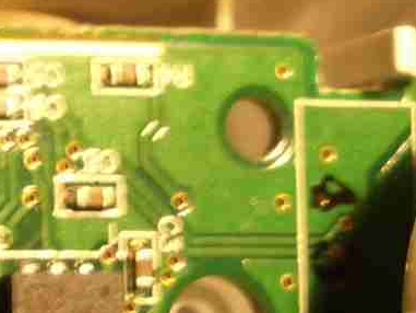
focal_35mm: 188
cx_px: -109
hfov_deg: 10.3
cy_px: 345
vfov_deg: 7.9
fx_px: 2260
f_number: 2.6
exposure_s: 1/20
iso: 100
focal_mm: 5.8
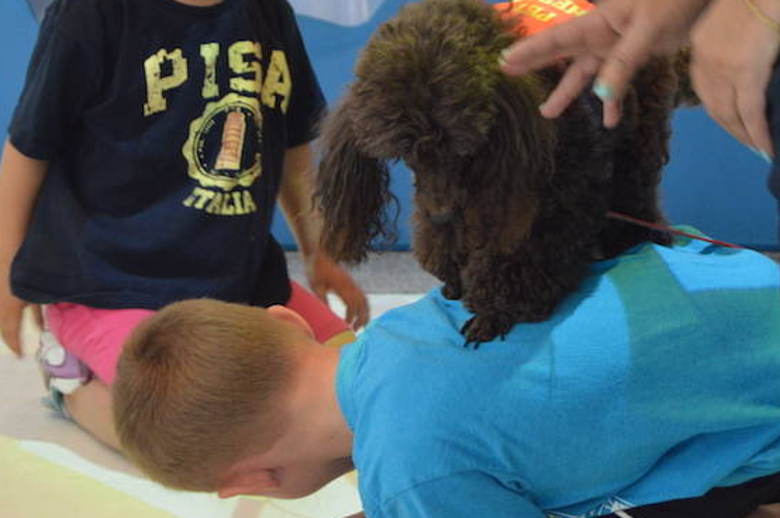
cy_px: 122
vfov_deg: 11.7
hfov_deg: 17.5
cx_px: 413
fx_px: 2532
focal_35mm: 117
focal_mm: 48
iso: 1800
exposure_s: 1/60
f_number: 5.3
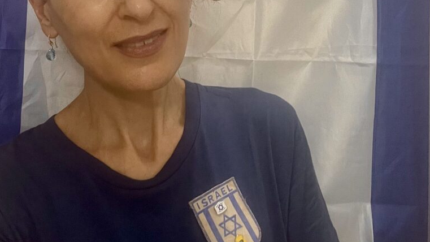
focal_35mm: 44
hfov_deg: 46.4
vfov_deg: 25.4
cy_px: -13
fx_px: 502
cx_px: 215
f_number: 2.2
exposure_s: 1/50
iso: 250
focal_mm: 2.71
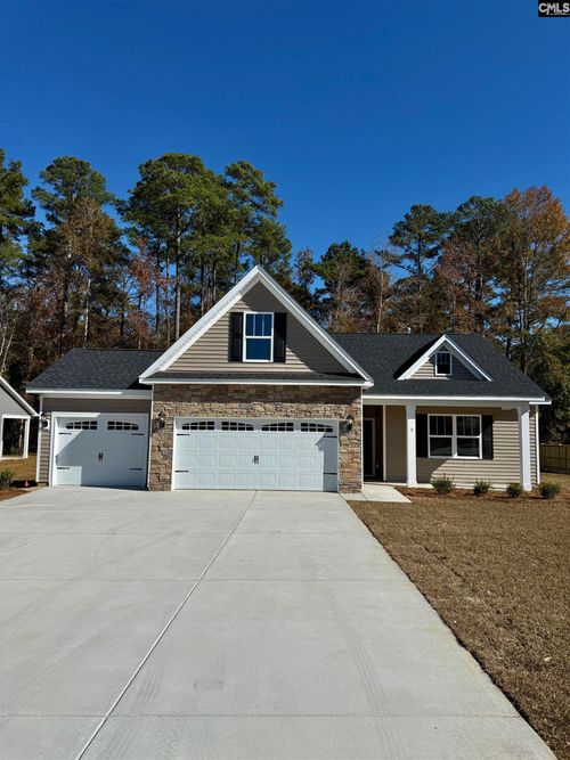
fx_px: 527
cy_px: 380
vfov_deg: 71.6
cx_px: 285
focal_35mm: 24
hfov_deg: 56.8
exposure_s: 1/7353
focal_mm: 6.76
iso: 80
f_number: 1.78
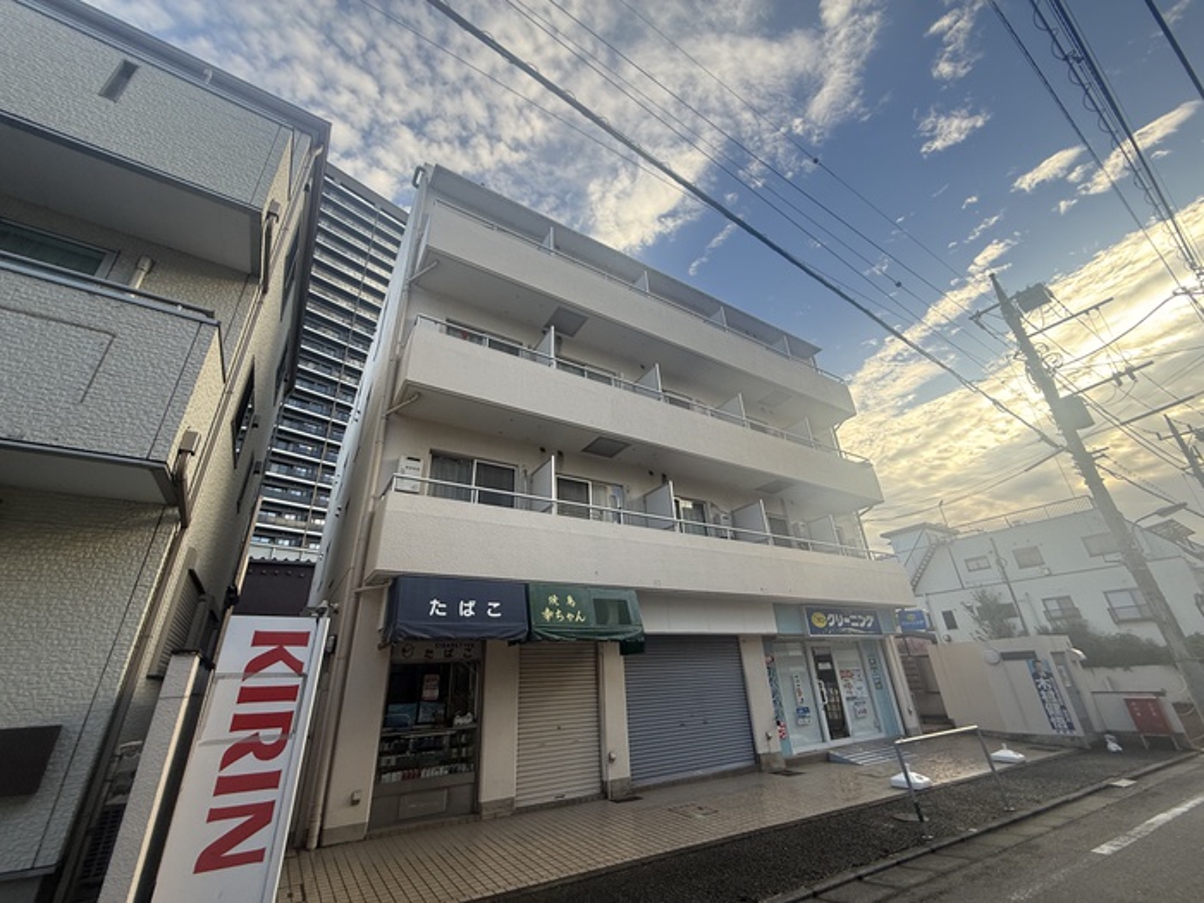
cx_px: 602
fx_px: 487
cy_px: 452
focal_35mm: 14
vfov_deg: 85.7
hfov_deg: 102.1
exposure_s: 1/349
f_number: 2.2
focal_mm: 2.22
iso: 50
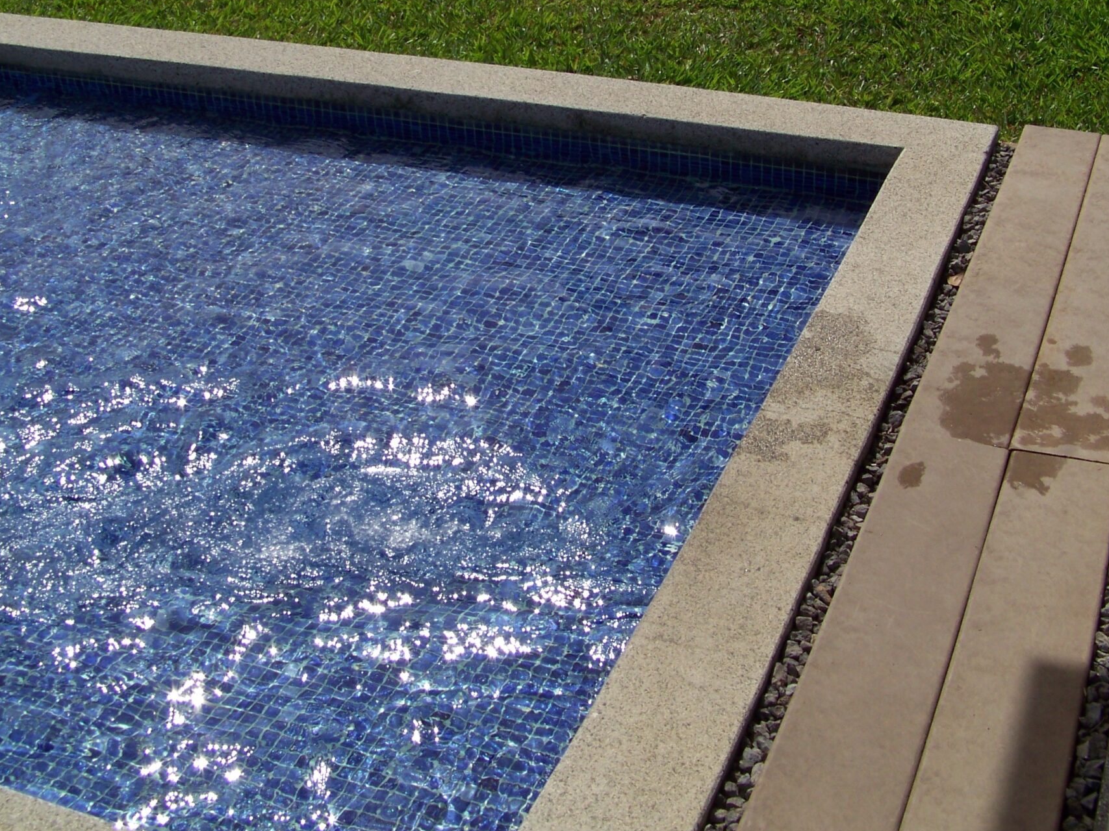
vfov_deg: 27.0
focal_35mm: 54
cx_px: 572
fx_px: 1730
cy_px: 324
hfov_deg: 35.5
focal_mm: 5.85
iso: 67
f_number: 4
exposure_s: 1/1250
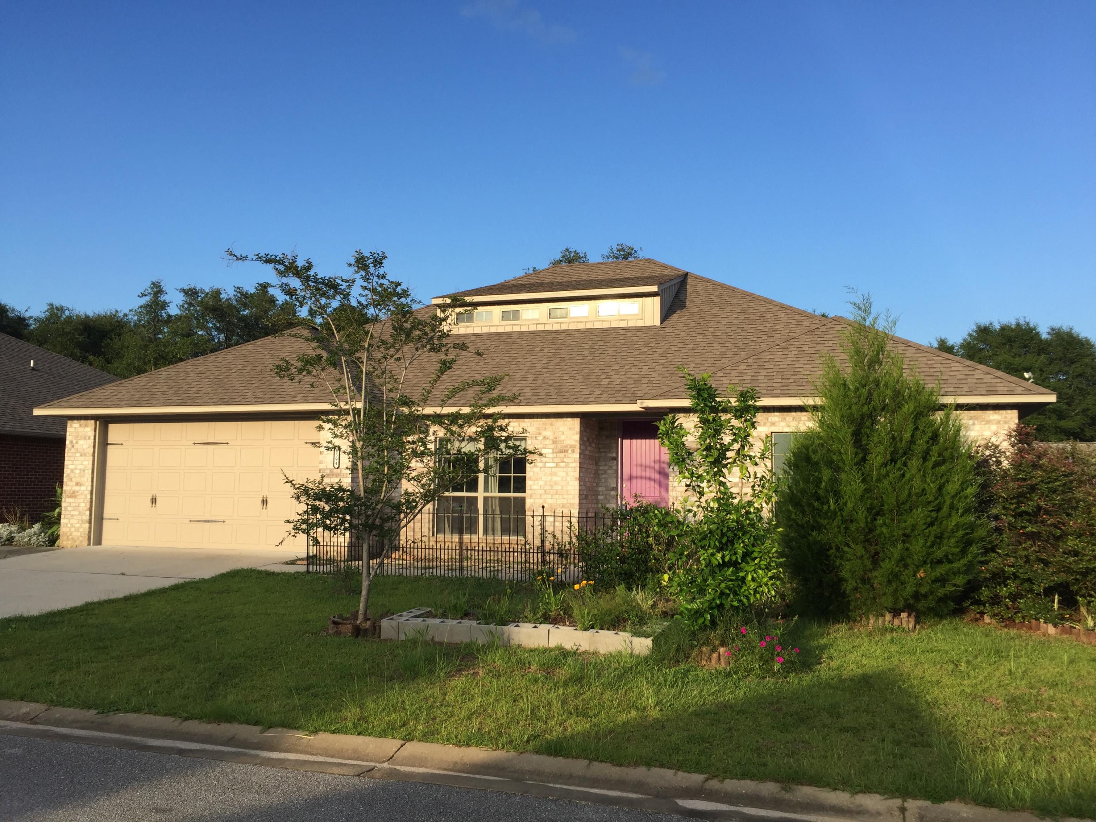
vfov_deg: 48.2
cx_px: 548
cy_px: 411
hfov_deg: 61.7
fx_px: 918
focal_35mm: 29
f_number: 2.2
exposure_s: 1/842
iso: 32
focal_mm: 4.15
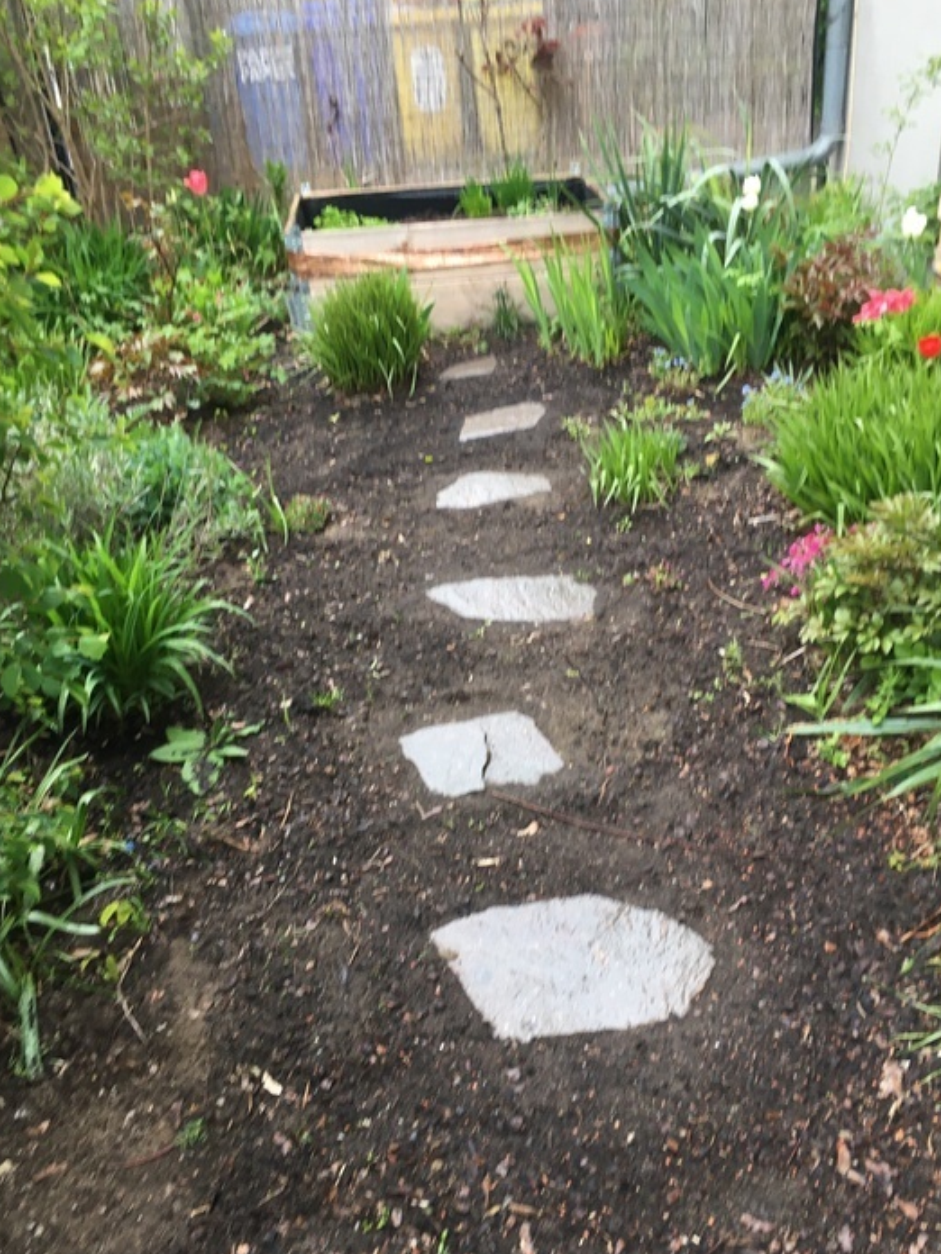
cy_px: 632
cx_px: 494
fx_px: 1160
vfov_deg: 56.8
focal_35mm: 32
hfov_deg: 44.1
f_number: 2.2
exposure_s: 1/33
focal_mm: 4.15
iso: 25
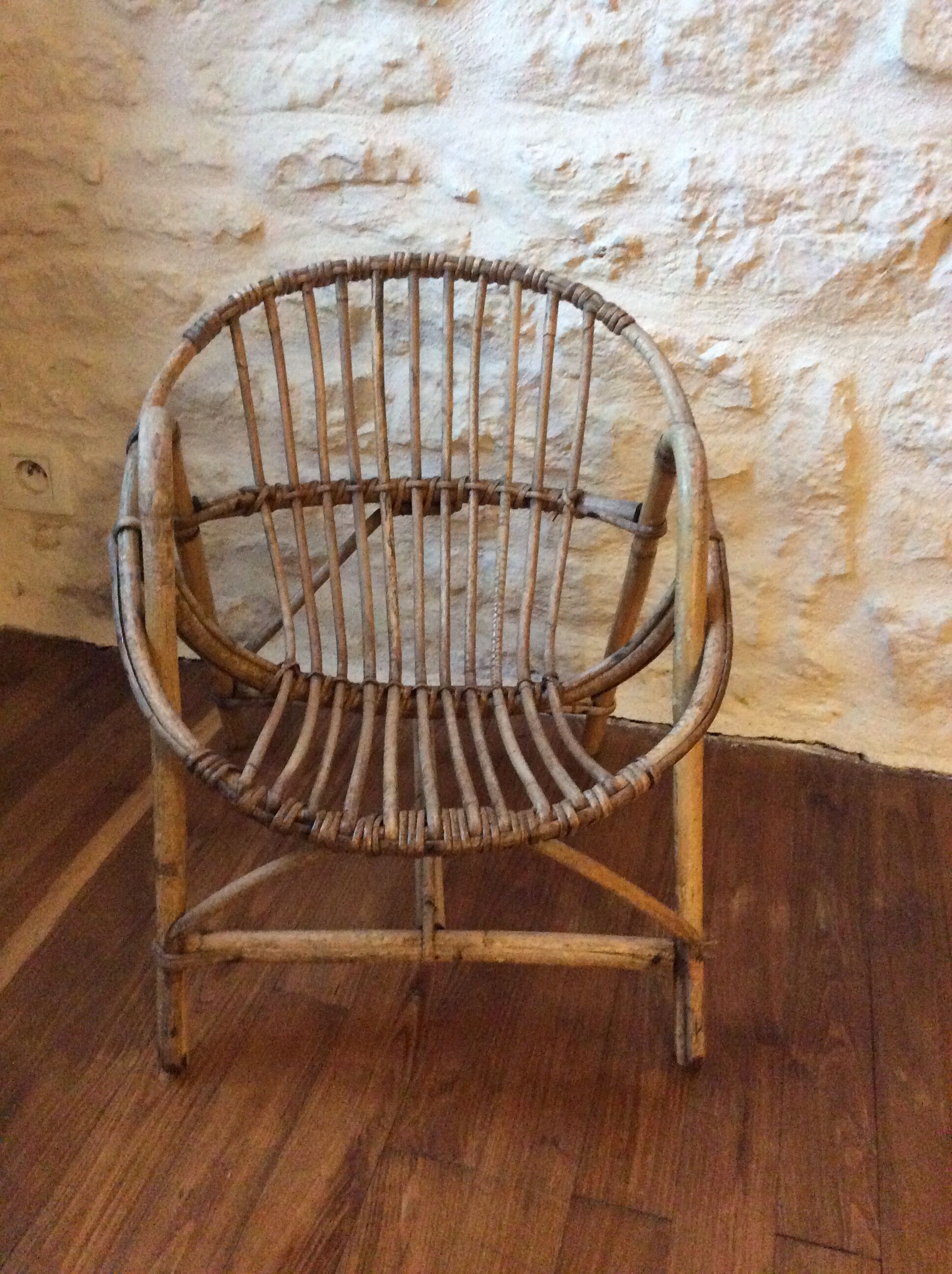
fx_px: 1177
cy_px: 637
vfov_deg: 56.9
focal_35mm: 32
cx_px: 476
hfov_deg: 44.1
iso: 500
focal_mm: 3.3
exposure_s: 1/17
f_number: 2.4
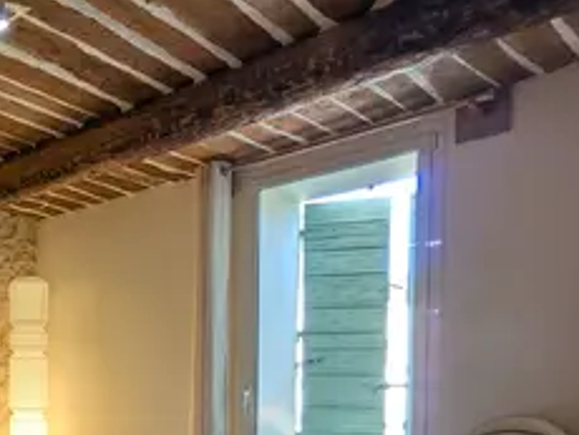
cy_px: 410
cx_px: -14
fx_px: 620
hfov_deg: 42.5
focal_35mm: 37
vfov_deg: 35.8
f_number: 2.2
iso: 68
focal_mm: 2.35
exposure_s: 1/50
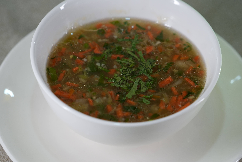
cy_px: 84
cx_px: 129
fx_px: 1680
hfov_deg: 8.2
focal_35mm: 250
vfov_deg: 5.5
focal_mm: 182
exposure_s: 1/200
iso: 640
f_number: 4
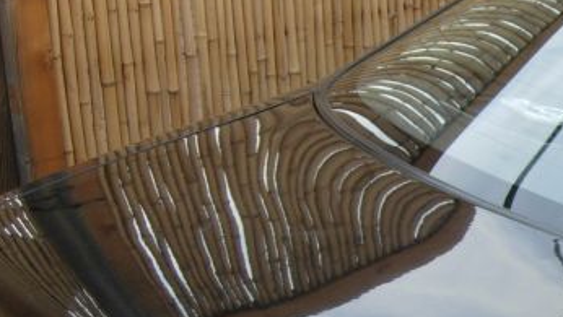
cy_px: 348
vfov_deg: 10.3
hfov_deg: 17.2
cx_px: 752
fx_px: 1733
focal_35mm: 116
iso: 50
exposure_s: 1/171
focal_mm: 7.5
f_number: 3.4
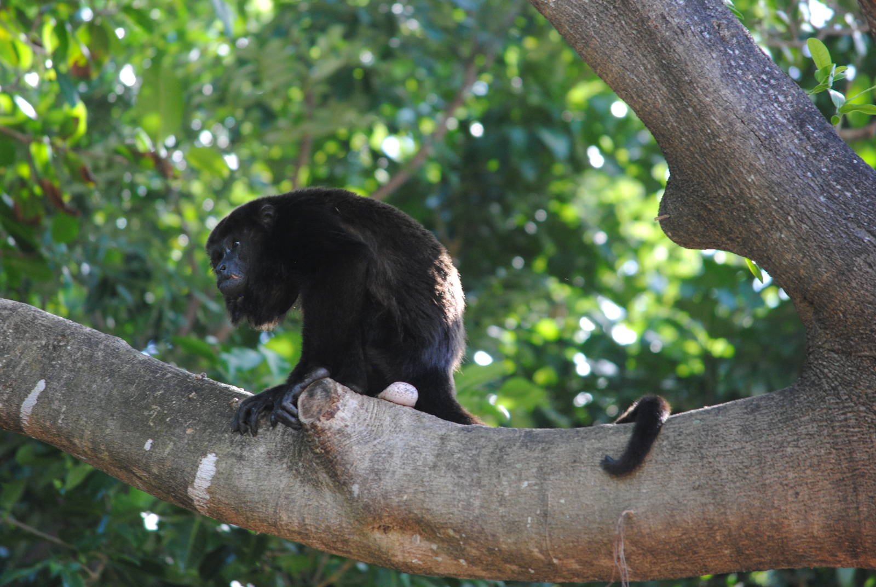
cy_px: 294
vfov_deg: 4.2
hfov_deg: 6.2
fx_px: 8039
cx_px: 438
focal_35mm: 330
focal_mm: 220
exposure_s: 1/160
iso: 400
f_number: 5.3
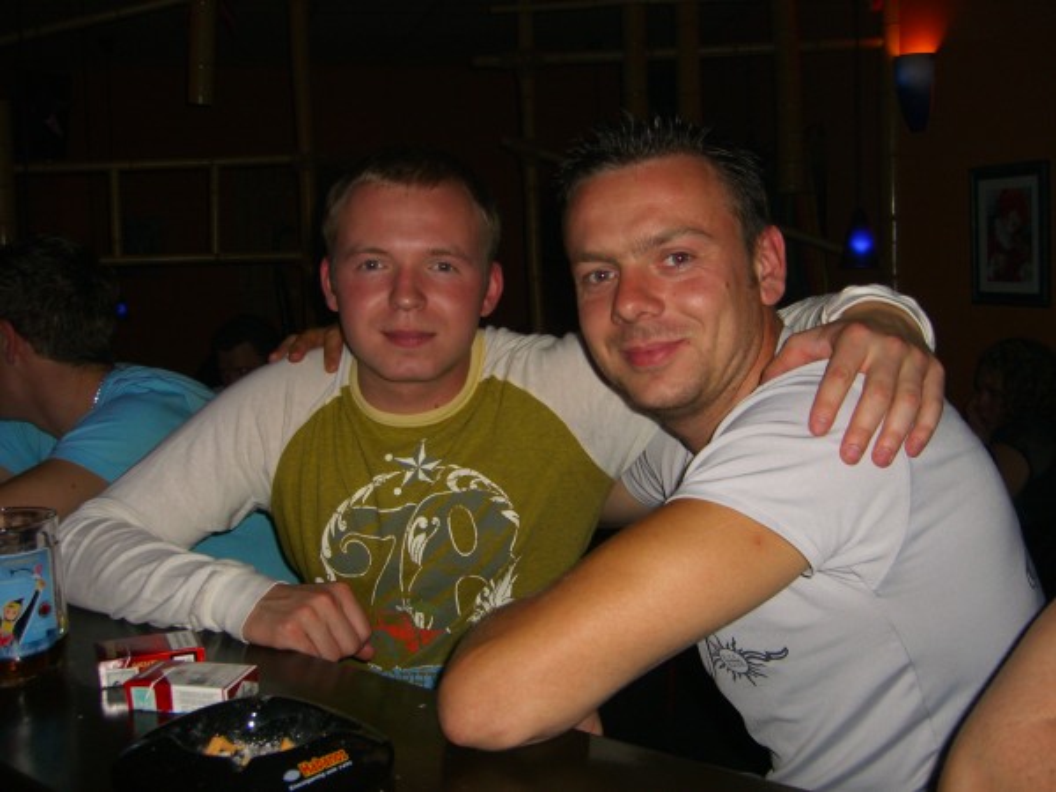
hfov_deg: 49.0
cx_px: 528
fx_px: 1159
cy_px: 396
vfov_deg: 37.7
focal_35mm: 38
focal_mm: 7.9
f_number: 2.8
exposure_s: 1/60
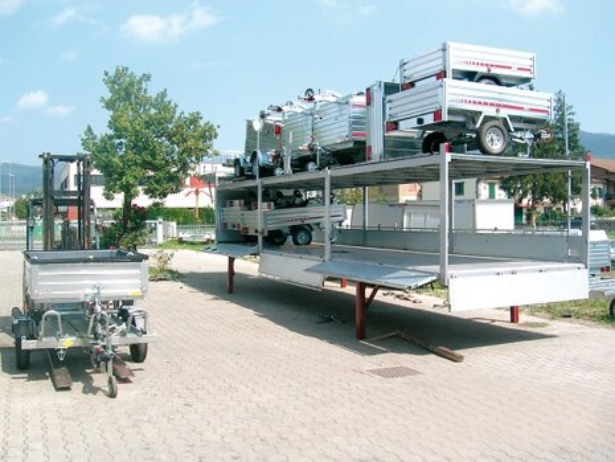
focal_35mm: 35
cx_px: 308
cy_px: 231
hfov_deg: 52.6
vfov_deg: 40.7
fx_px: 622
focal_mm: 5.4
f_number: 4.8
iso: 50
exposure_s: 1/372
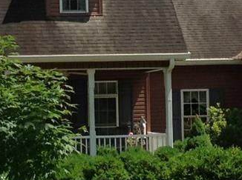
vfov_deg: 9.2
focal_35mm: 161
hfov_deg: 12.3
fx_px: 1123
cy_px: 68
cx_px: 52
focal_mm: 4.28
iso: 50
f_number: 2.4
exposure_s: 1/1163
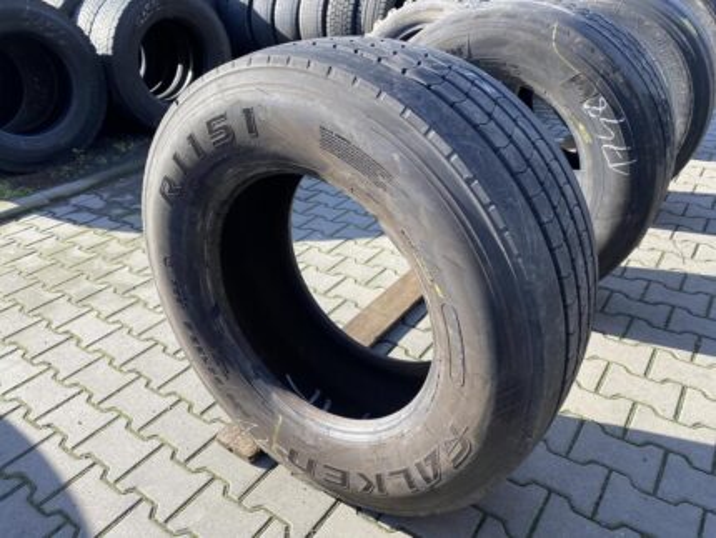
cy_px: 269
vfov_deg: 53.1
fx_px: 538
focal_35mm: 26
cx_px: 358
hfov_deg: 67.3
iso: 32
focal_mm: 4.25
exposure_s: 1/539
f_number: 1.8
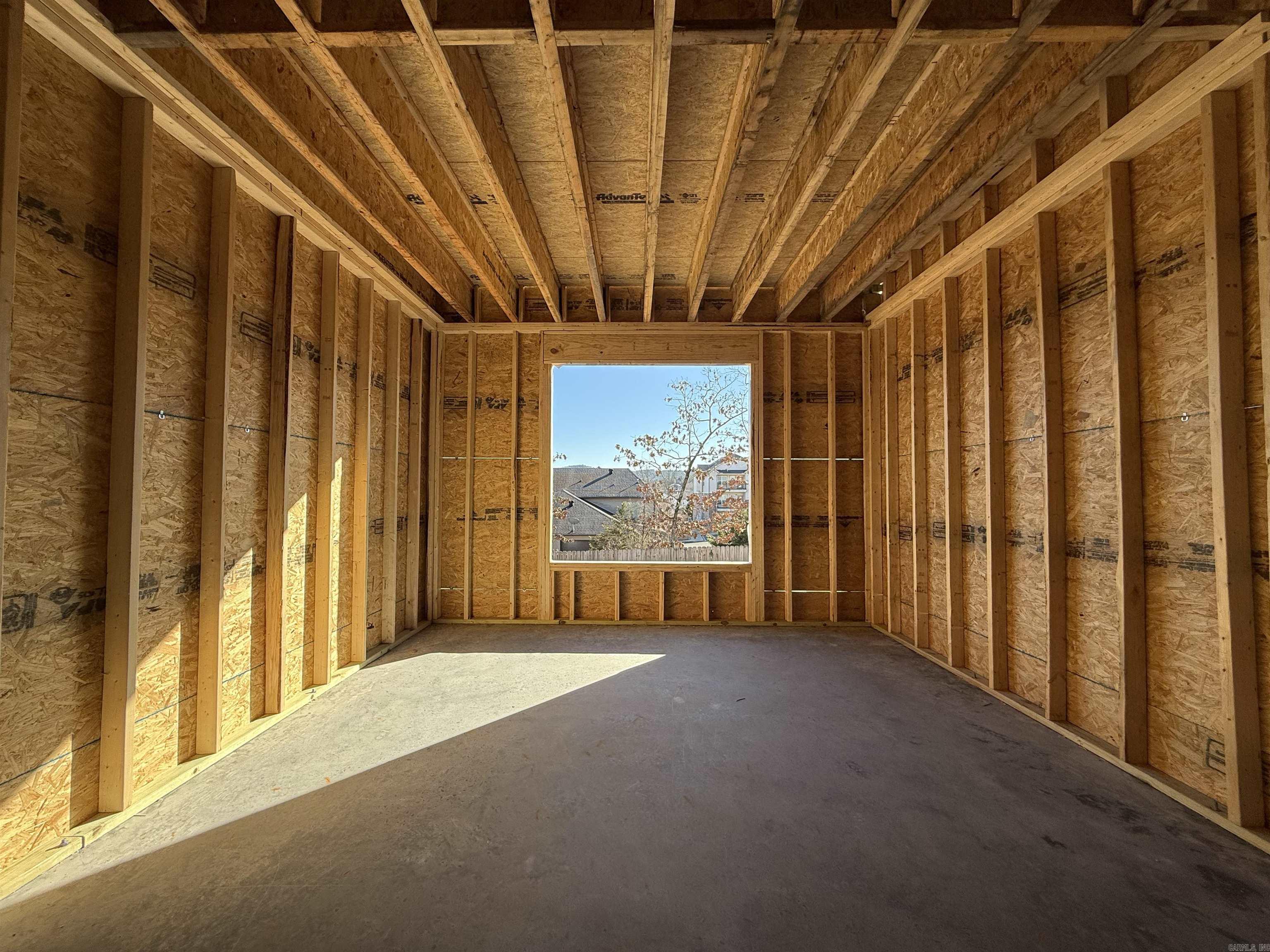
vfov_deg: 85.7
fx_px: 514
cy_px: 476
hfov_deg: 102.1
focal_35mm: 14
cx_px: 635
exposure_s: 1/527
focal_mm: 2.22
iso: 64
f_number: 2.2
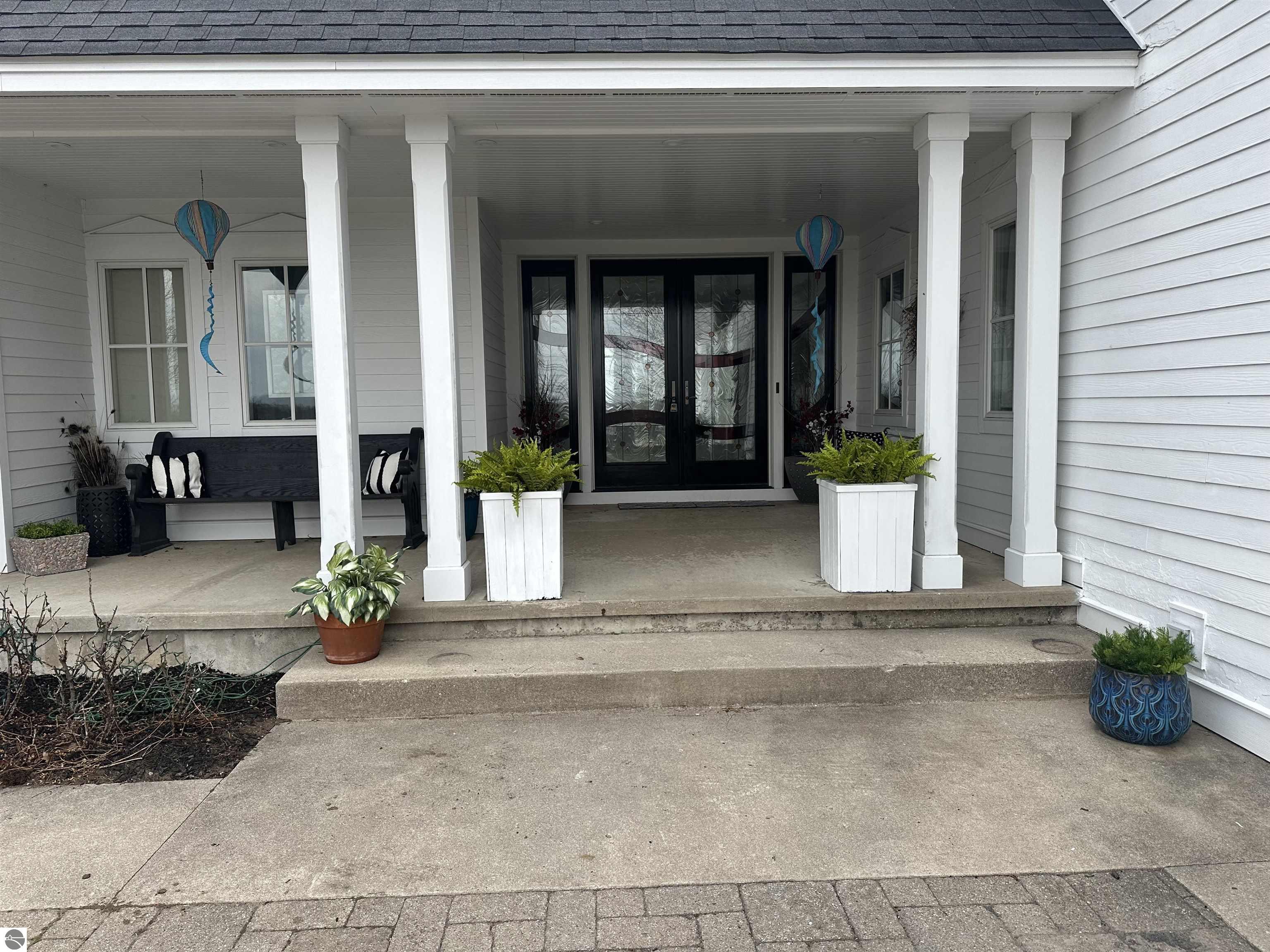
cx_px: 635
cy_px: 476
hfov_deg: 71.6
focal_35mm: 24
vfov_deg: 56.8
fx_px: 881
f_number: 1.78
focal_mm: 6.86
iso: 80
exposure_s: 1/1339
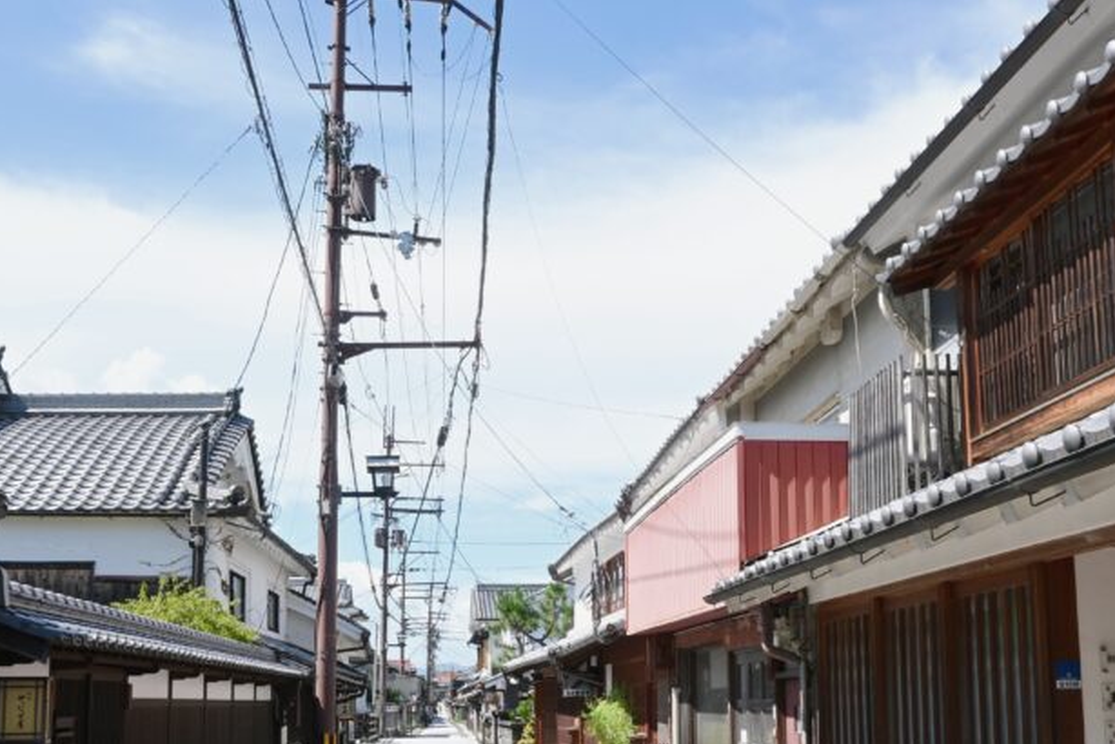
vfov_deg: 32.8
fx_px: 1239
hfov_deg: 48.4
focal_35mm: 40
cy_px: 560
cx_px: 572
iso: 200
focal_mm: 16
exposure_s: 1/200
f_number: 11
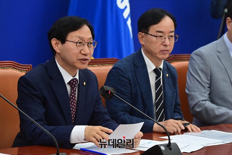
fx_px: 1128
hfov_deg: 11.7
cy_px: 78
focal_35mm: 175
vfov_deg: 7.9
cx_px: 116
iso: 2000
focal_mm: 175
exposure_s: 1/250
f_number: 5.6
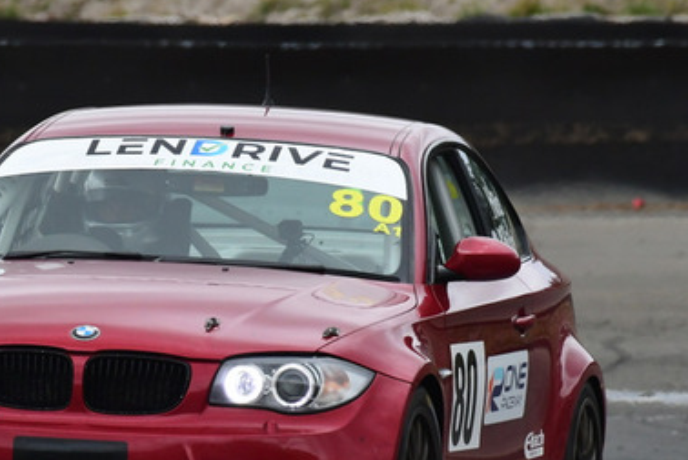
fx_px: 30345
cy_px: 255
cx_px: 151
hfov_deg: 1.3
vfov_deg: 0.9
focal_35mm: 1586
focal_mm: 500
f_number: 11
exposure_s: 1/640
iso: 1000
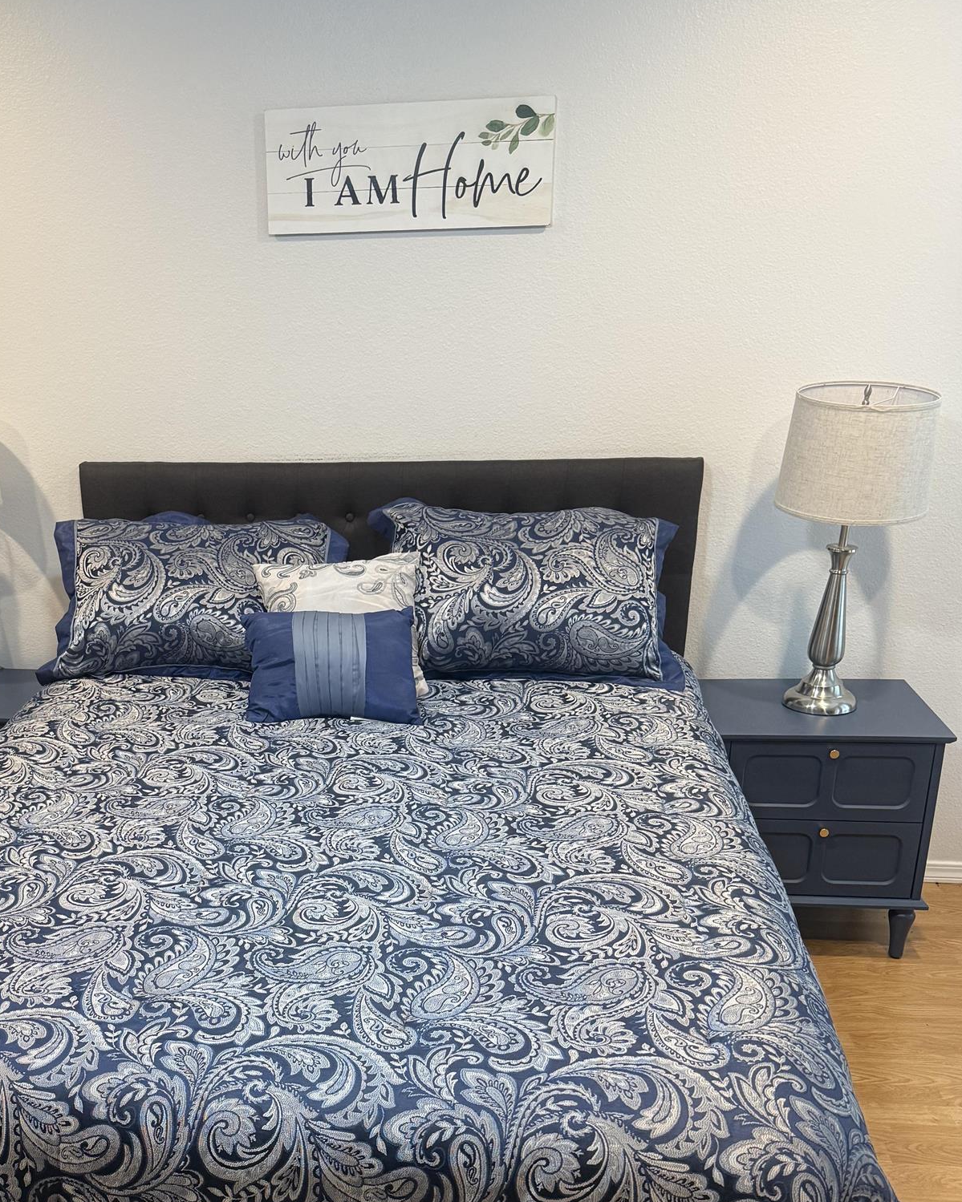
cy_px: 773
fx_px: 1281
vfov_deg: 49.6
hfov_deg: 40.3
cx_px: 274
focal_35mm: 36
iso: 200
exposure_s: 1/60
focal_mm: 6.76
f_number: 1.78
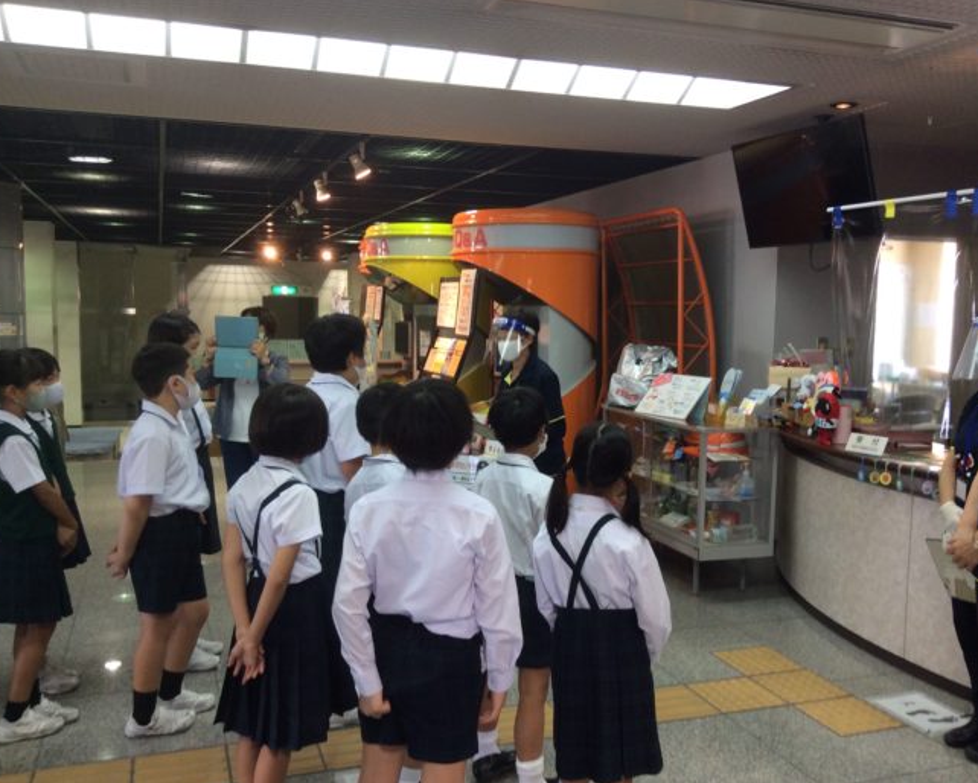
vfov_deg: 43.4
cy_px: 392
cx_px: 510
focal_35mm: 34
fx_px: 984
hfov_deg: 52.8
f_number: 2.4
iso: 50
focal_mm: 3.3
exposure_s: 1/24
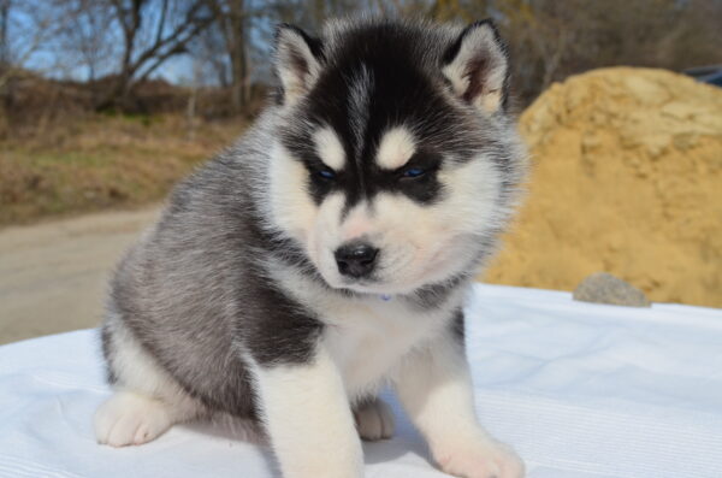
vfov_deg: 22.5
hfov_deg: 33.5
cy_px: 239
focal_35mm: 60
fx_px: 1200
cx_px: 361
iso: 200
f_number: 11
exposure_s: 1/400
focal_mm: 40
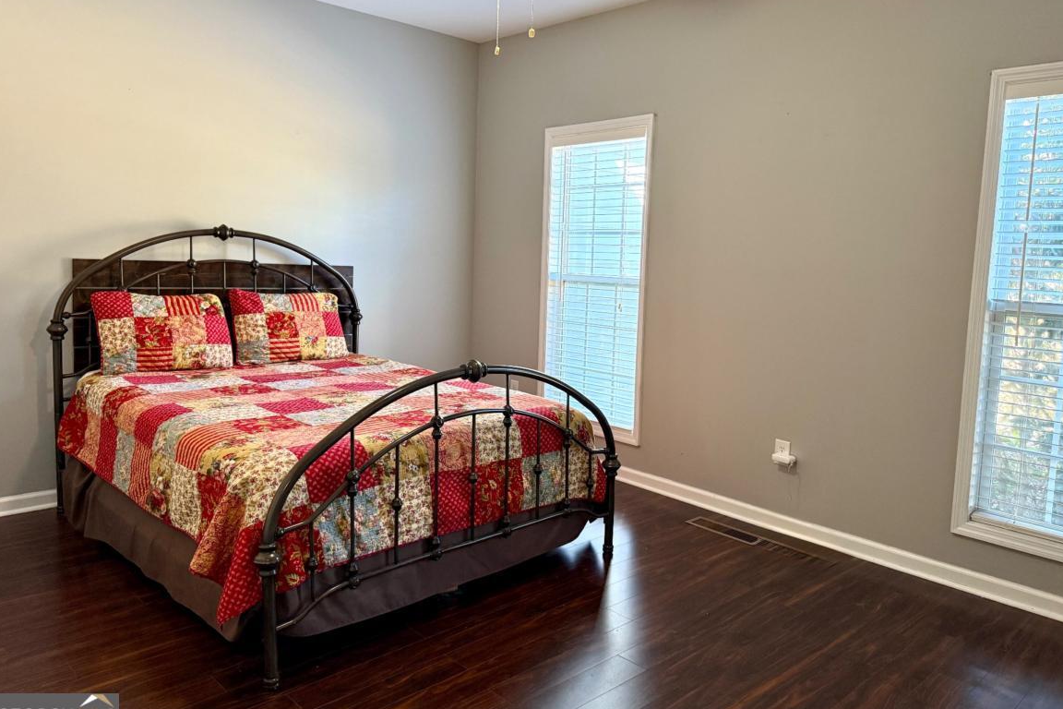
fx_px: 768
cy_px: 319
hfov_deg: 69.4
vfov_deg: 49.5
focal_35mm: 26
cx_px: 548
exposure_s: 1/60
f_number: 1.78
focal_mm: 6.76
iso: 400
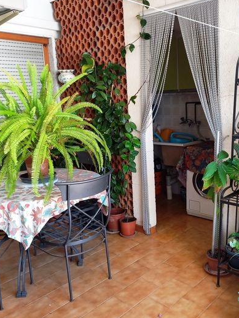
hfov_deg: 41.5
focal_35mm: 34
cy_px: 157
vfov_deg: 53.9
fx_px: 313
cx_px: 150
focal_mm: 4.65
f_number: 1.8
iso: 100
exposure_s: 1/50
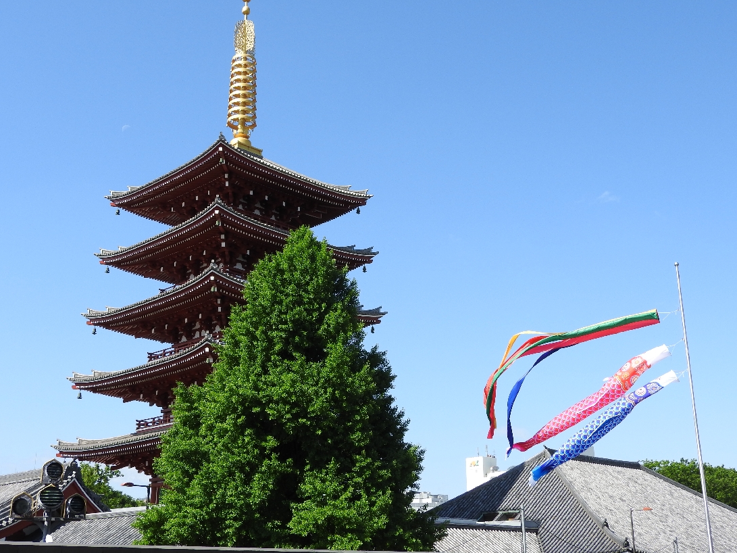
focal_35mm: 44
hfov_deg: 42.9
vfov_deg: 32.9
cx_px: 357
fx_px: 937
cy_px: 261
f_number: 3.8
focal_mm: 7.2
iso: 100
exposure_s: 1/800
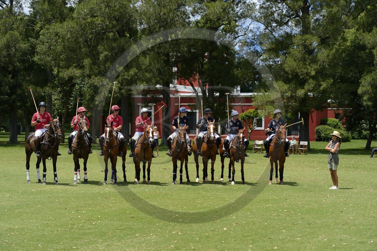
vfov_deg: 19.4
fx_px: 732
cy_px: 126
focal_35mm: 70
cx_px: 188
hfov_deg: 28.9
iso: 200
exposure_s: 1/640
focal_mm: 70
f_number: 6.3
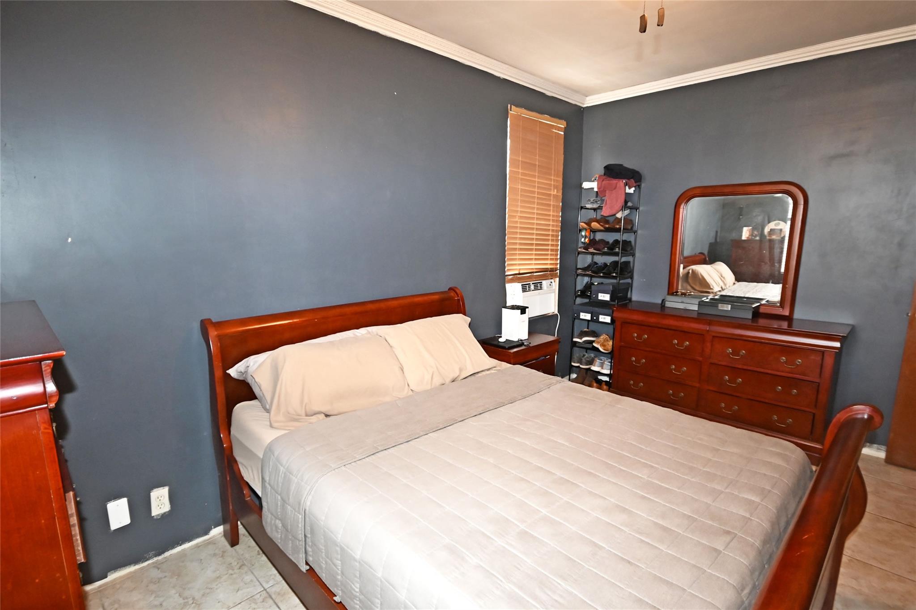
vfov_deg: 67.4
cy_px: 305
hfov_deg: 90.0
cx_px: 458
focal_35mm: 18
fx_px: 458
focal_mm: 12
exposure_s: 1/60
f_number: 4.5
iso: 1000
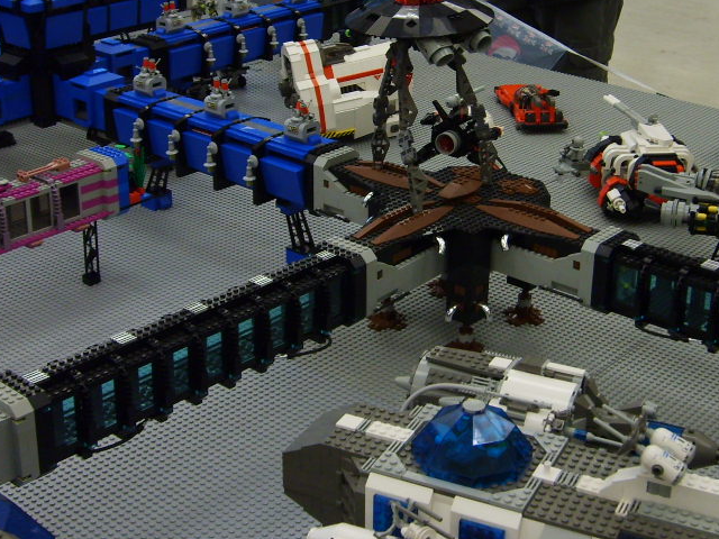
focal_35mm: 56
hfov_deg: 34.3
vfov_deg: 26.0
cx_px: 399
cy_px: 181
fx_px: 1163
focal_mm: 5.8
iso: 100
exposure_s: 1/30
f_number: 2.8
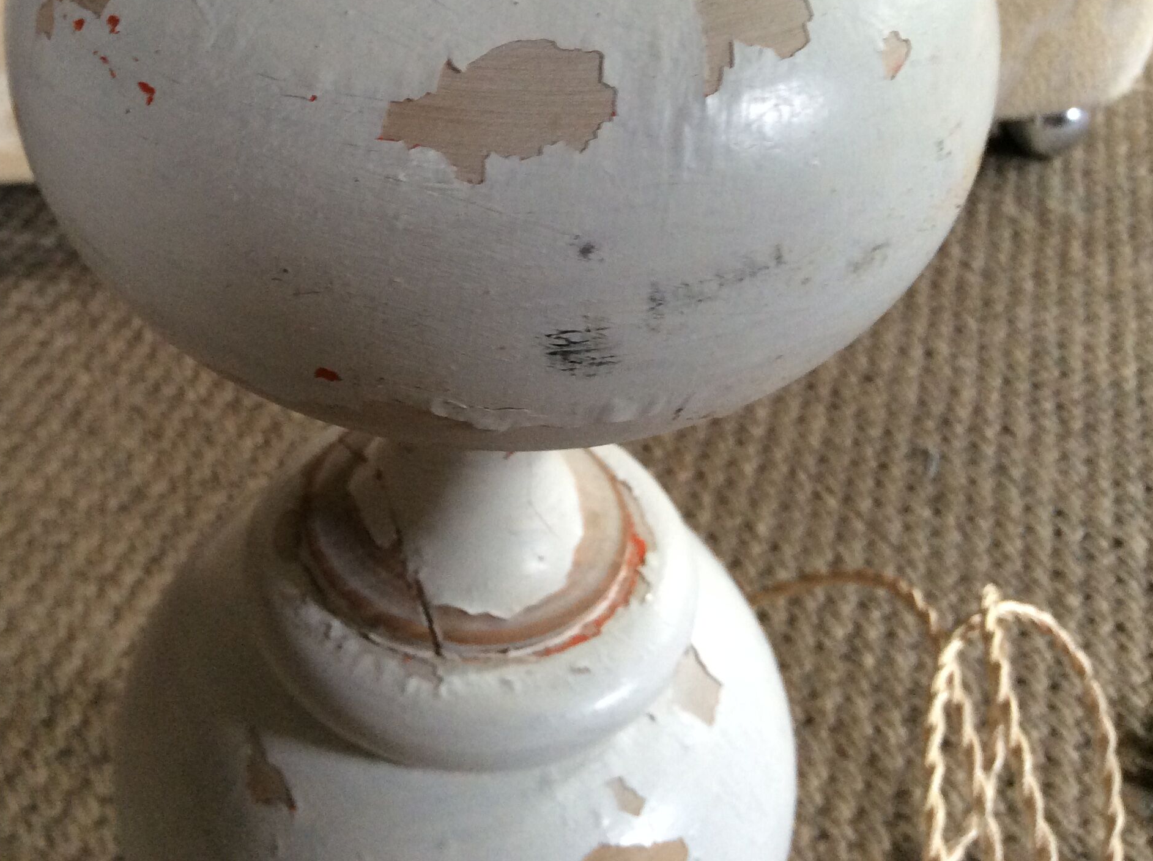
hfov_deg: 42.6
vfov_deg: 32.5
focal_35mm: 44
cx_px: 412
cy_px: 271
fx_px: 1463
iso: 125
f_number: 2.4
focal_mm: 3.3
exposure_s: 1/25
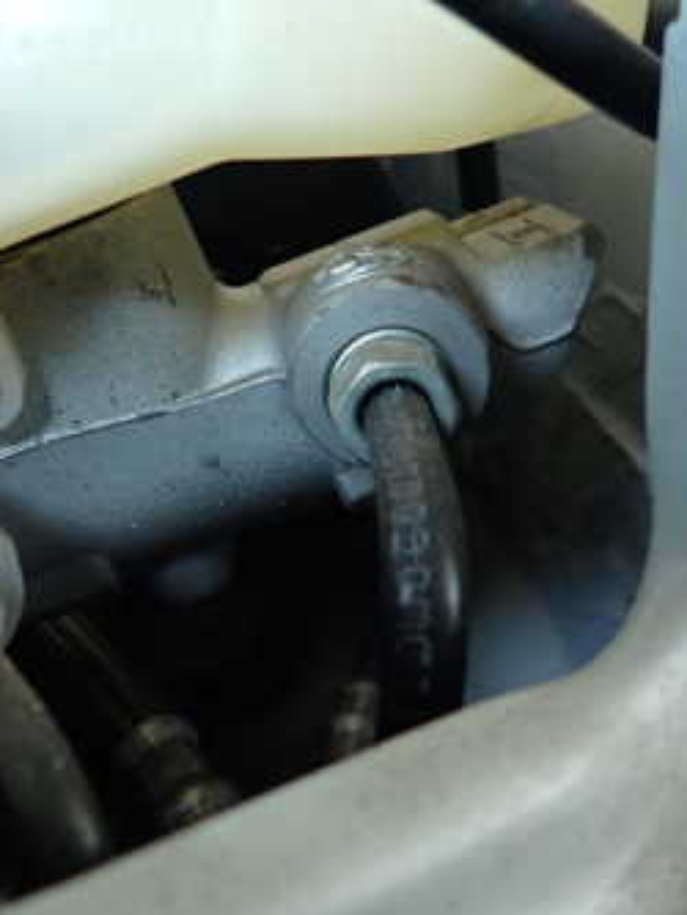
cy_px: 464
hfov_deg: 31.0
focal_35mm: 45
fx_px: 1190
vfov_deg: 42.1
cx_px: 99
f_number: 2
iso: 250
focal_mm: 4.5
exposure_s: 1/30
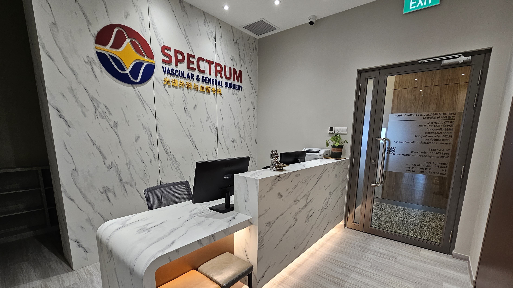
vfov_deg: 69.7
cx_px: 260
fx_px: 204
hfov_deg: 103.0
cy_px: 176
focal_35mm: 15
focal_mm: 2.2
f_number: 2.2
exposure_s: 1/50
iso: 160
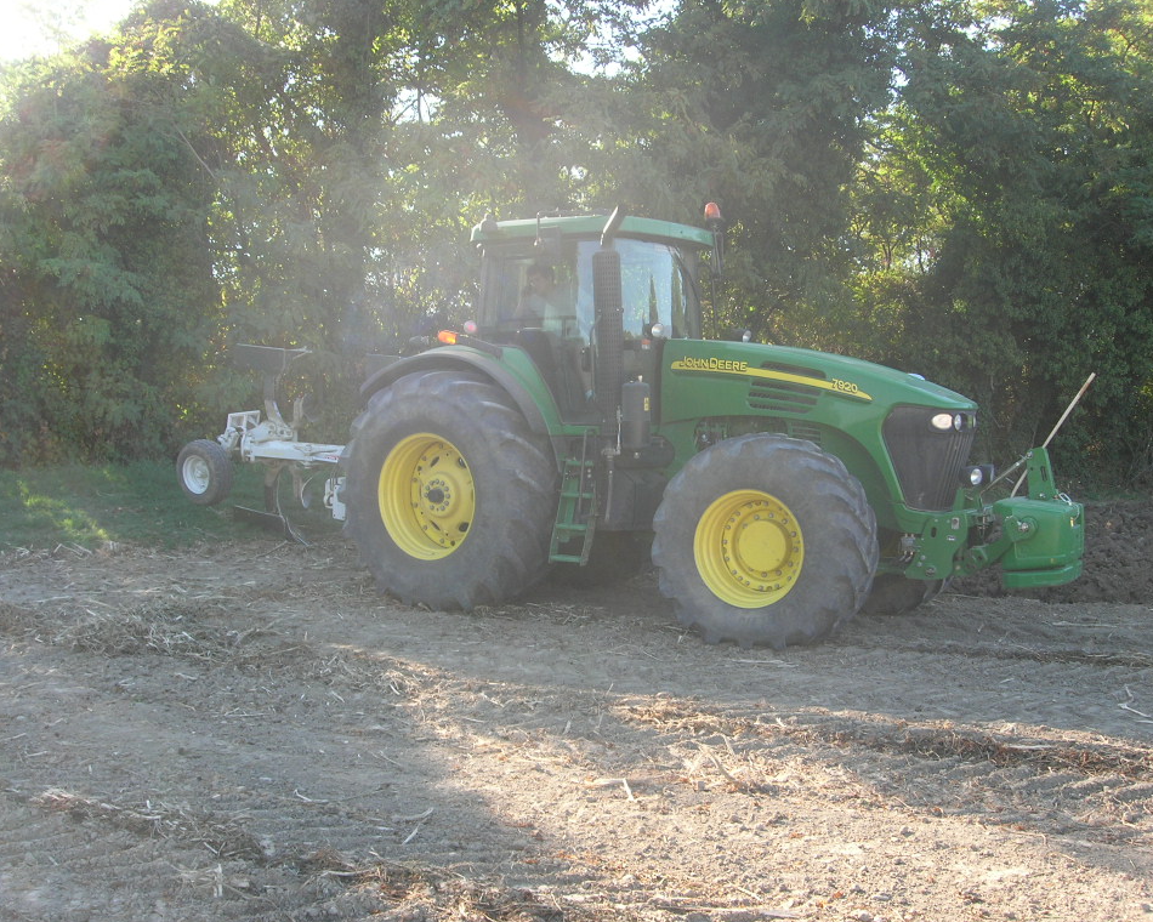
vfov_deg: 37.3
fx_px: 1365
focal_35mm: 40
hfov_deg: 45.8
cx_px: 595
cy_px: 461
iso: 64
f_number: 4.8
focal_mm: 7.8
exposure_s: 1/91.6
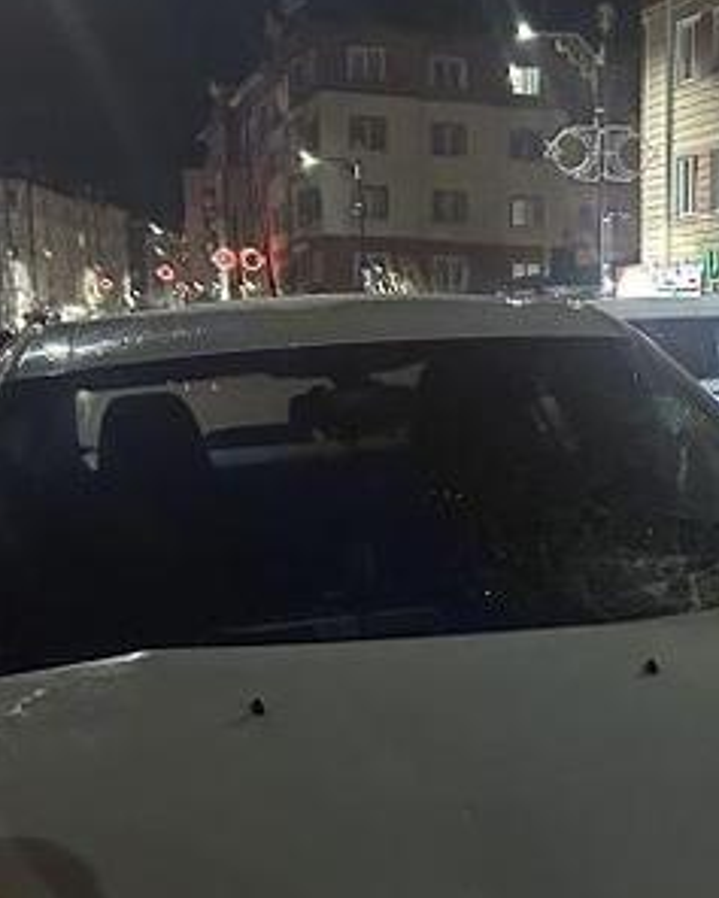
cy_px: 787
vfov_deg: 27.8
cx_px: 728
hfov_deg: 22.2
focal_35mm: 66
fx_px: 1755
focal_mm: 5.7
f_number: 1.5
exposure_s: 1/25
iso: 500
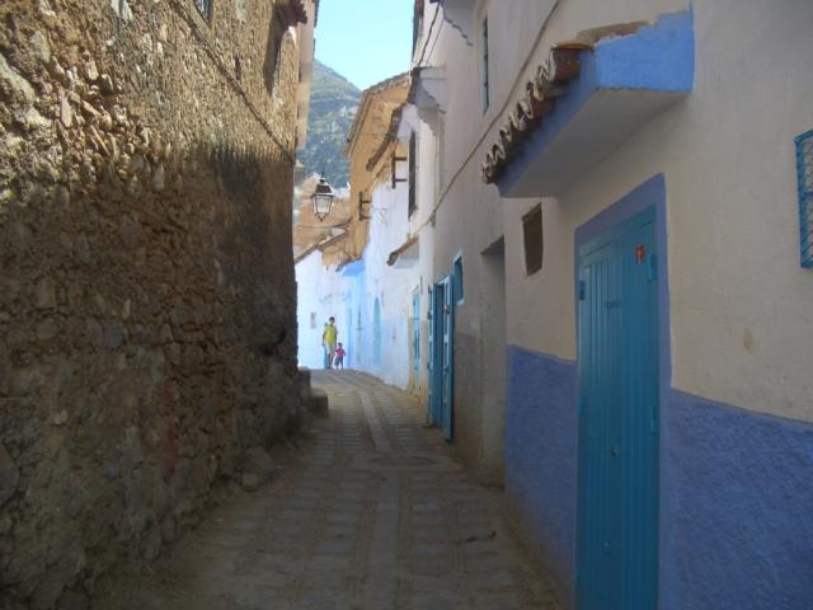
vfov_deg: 40.7
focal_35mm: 35
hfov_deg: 52.6
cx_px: 406
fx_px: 822
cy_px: 305
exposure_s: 1/400
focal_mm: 5.8
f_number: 2.6
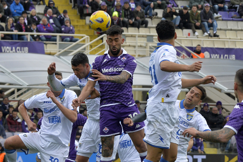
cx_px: 122
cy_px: 81
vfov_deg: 8.6
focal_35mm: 160
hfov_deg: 12.8
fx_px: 1080
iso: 1600
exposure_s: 1/1250
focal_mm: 160
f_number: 9
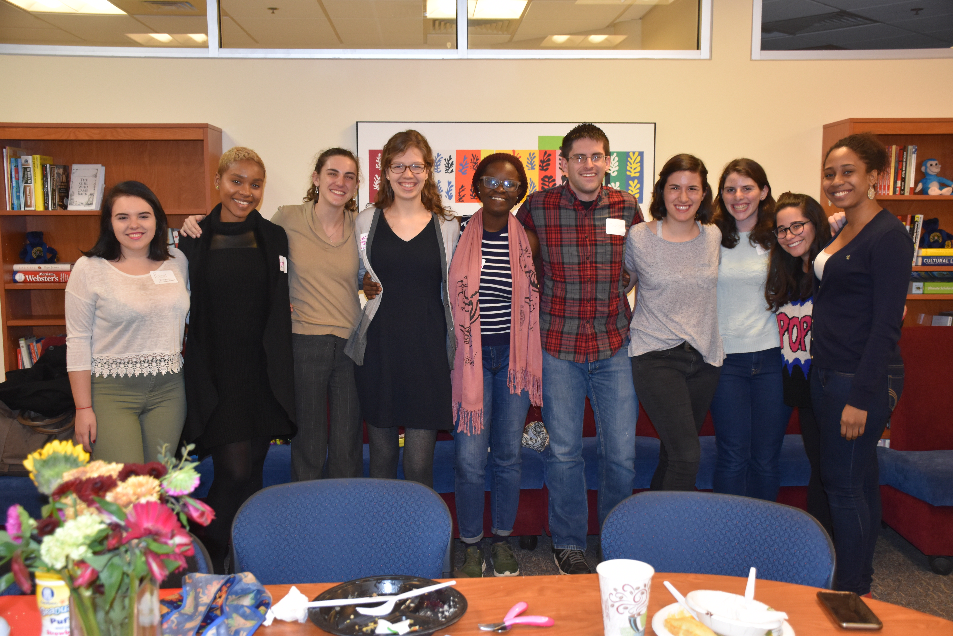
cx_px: 476
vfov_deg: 34.2
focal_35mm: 39
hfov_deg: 49.6
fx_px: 1032
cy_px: 318
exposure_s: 1/60
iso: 1100
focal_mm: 26
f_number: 3.8
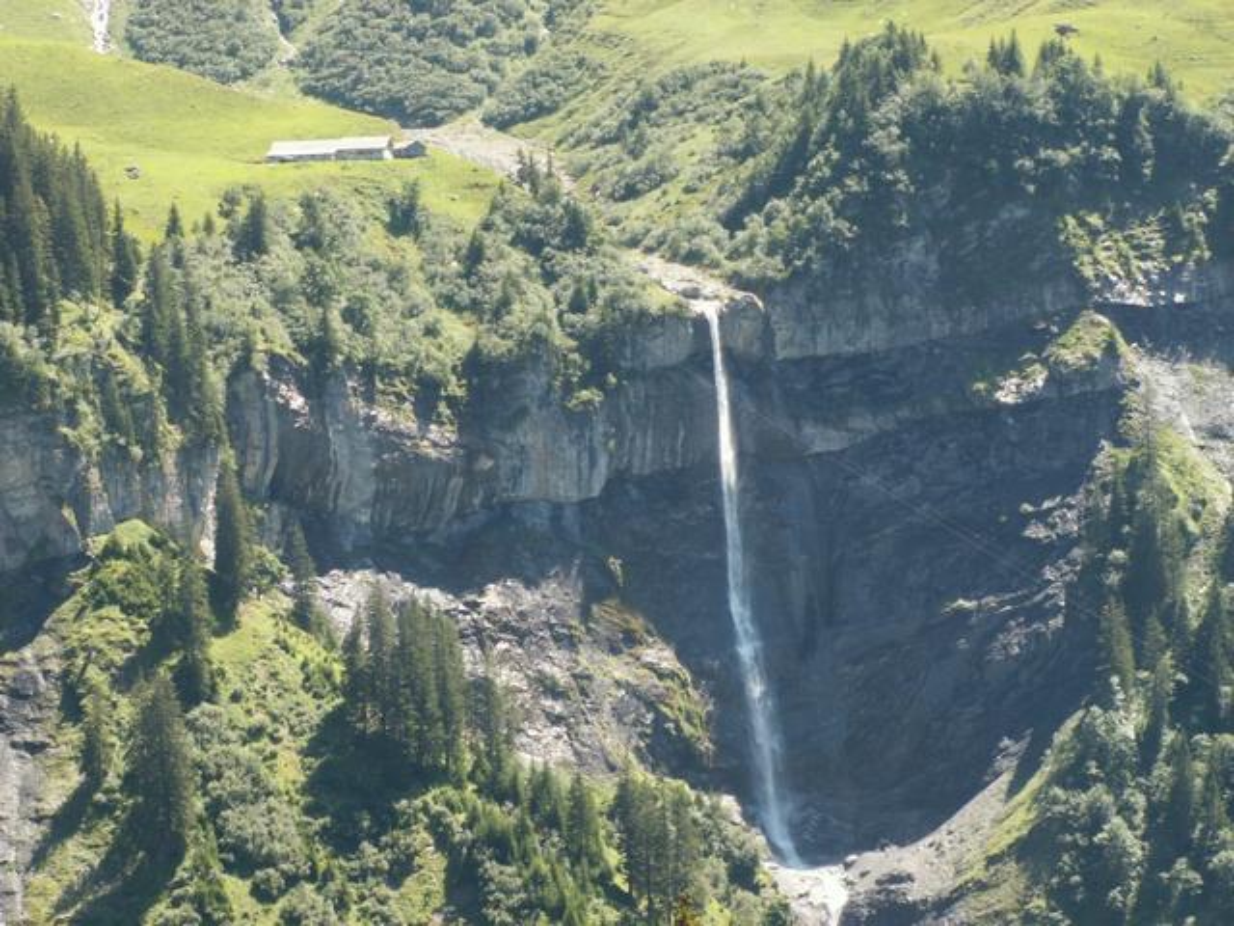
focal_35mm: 124
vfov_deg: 12.0
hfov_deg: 15.9
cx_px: 617
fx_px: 4420
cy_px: 463
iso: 50
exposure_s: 1/50
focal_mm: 20.23
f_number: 6.3
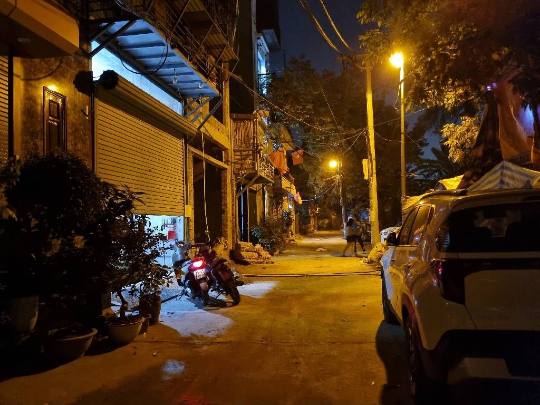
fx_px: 406
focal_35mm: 26
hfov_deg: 67.3
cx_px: 270
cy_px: 202
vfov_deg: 53.1
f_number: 1.8
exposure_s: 1/20
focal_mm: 5.4
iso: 1600
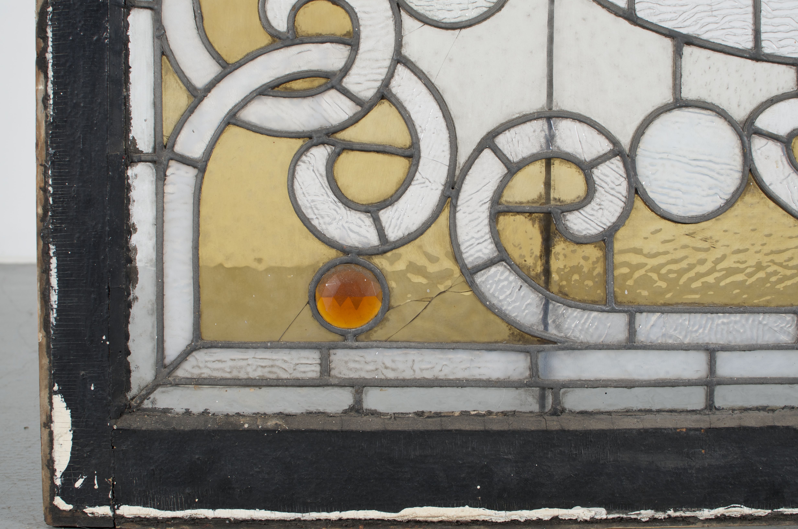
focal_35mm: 52
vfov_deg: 25.6
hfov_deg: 37.9
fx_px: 1161
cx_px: 399
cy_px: 264
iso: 100
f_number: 6.3
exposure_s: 1/125
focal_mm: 35
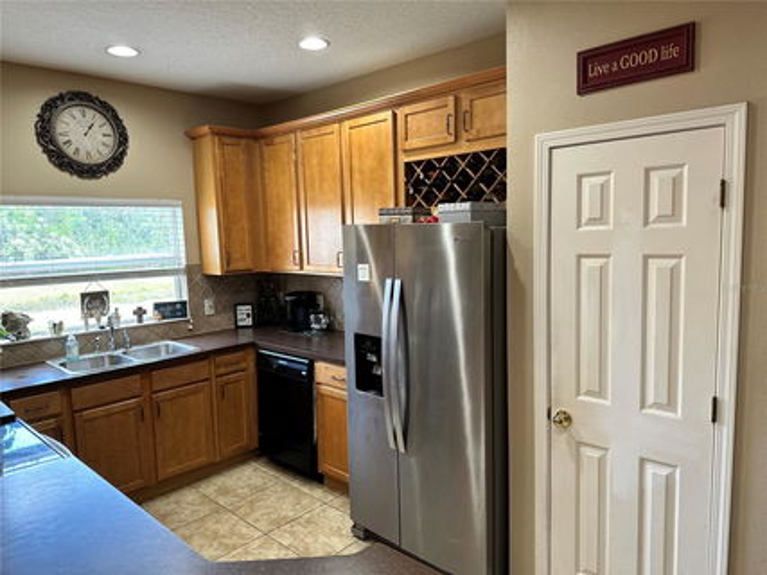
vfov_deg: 56.8
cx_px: 384
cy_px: 288
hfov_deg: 71.6
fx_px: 532
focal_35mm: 24
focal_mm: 6.86
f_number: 1.78
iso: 160
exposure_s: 1/60
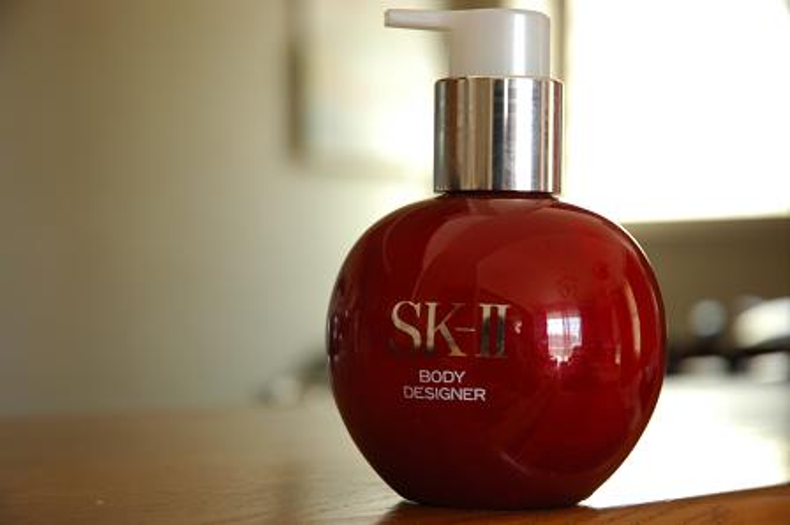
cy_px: 262
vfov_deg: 13.0
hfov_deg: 19.5
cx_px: 395
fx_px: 2302
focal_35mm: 105
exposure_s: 1/6
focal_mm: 70
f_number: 5.6
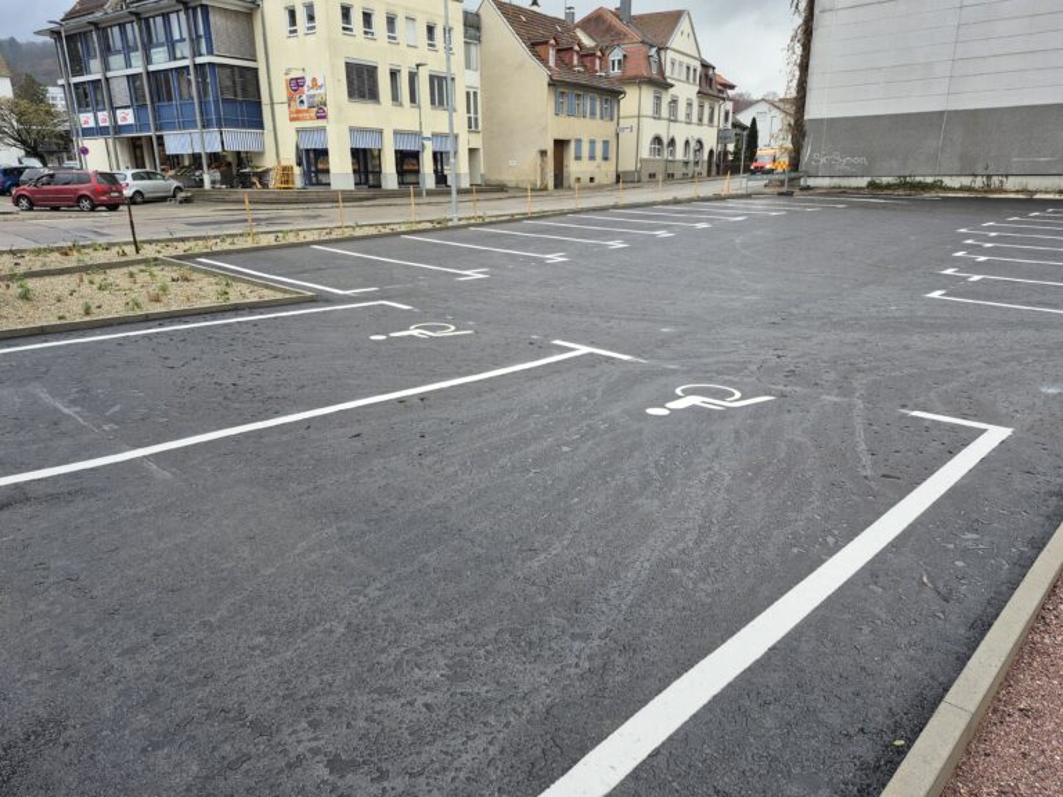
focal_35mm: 23
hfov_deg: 73.9
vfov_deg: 58.9
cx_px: 532
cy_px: 398
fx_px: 706
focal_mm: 5.4
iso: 64
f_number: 1.8
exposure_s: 1/180
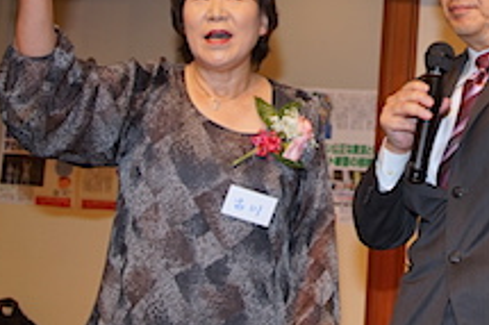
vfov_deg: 15.2
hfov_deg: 22.6
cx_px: 434
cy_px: -5
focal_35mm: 88
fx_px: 1194
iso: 250
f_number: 4
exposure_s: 1/160
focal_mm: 35
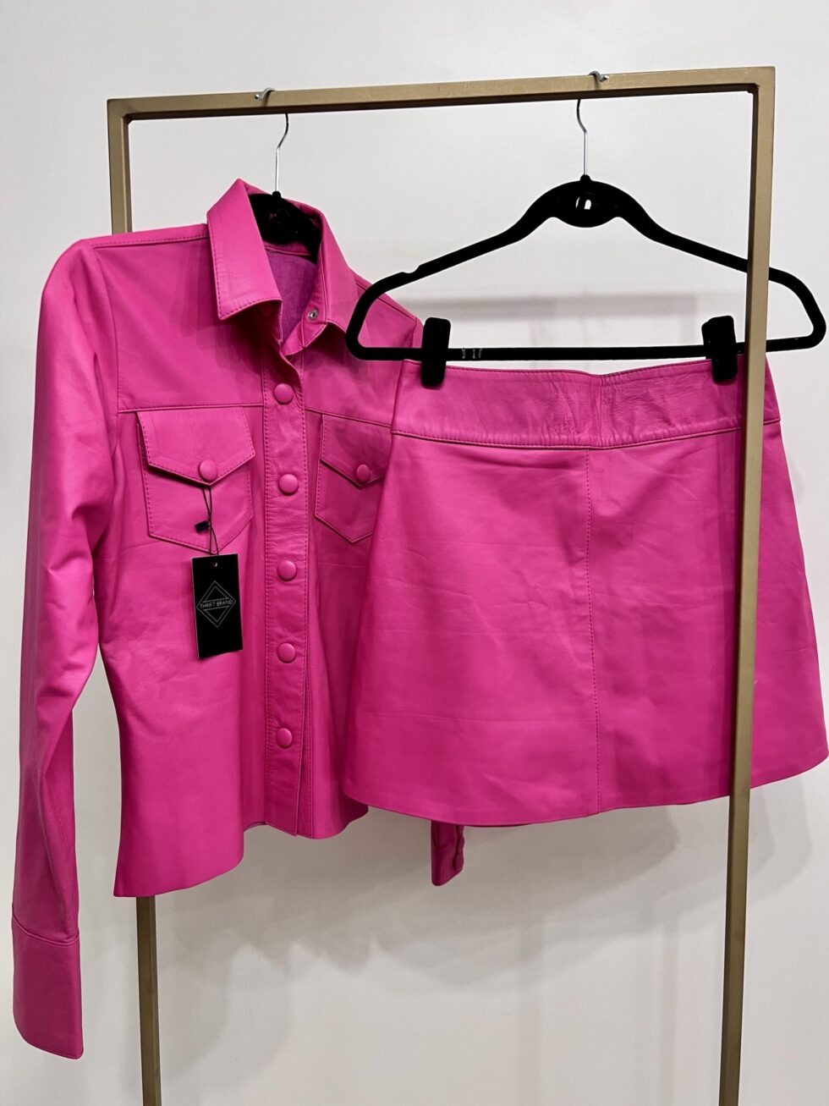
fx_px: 830
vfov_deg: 67.3
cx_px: 414
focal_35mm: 26
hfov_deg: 53.1
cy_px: 553
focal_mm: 5.7
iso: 100
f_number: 1.5
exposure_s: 1/60
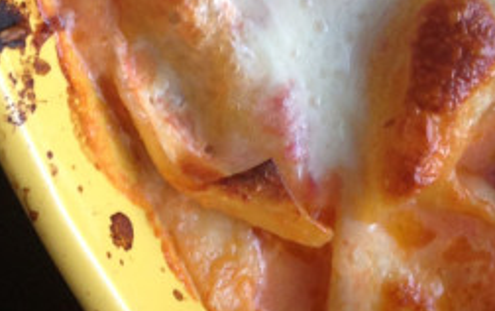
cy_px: -425
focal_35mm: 142
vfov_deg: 8.5
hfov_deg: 14.5
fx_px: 1917
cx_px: 499
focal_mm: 4.12
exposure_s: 1/20
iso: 50
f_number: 2.4
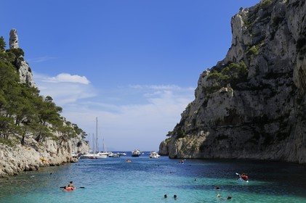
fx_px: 467
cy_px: 102
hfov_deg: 36.3
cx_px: 153
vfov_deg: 24.6
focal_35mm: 55
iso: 200
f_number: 10
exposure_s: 1/250
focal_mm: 55
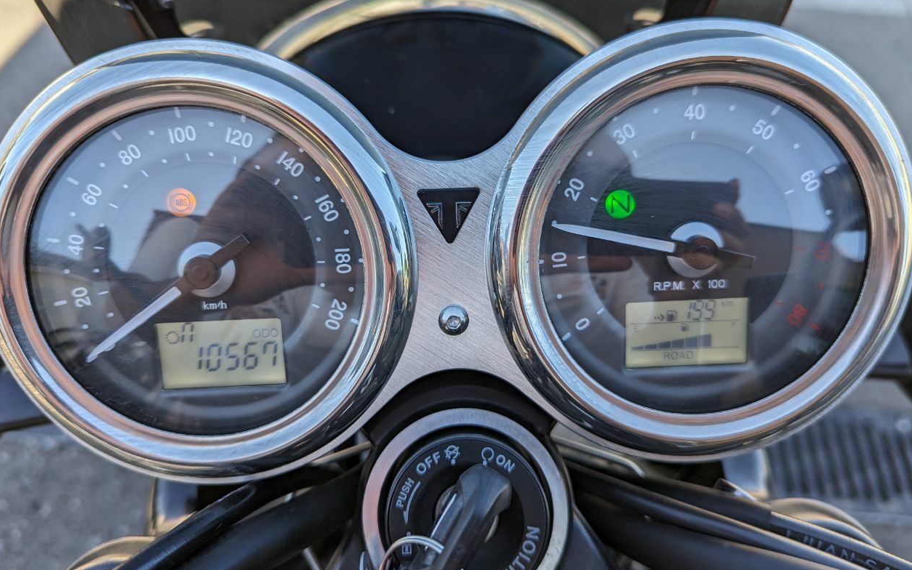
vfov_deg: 47.6
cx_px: 452
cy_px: 259
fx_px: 646
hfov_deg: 70.4
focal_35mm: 26
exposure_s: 1/336
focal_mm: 6.81
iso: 35
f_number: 1.85
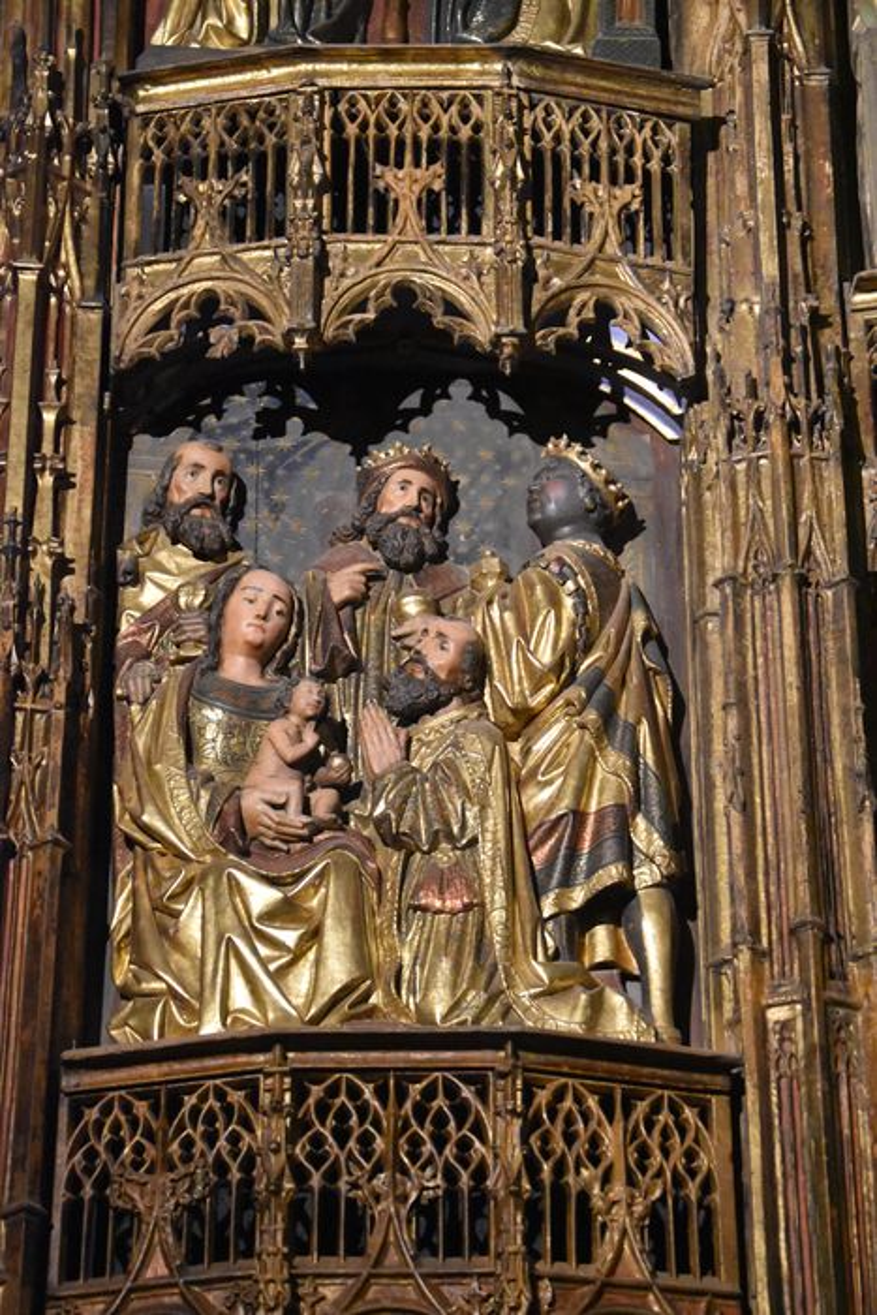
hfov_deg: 13.0
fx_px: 3835
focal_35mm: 105
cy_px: 658
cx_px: 438
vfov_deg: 19.5
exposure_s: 1/125
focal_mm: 70
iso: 7200
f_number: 4.2
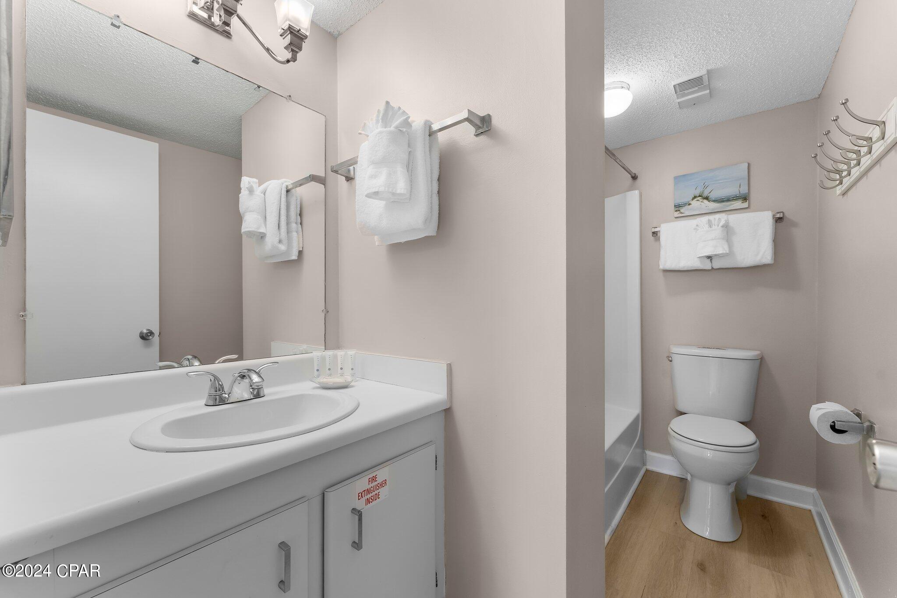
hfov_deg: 104.2
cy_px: 299
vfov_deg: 81.2
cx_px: 448
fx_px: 349
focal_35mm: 14
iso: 400
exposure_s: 1/15
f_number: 8
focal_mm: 14
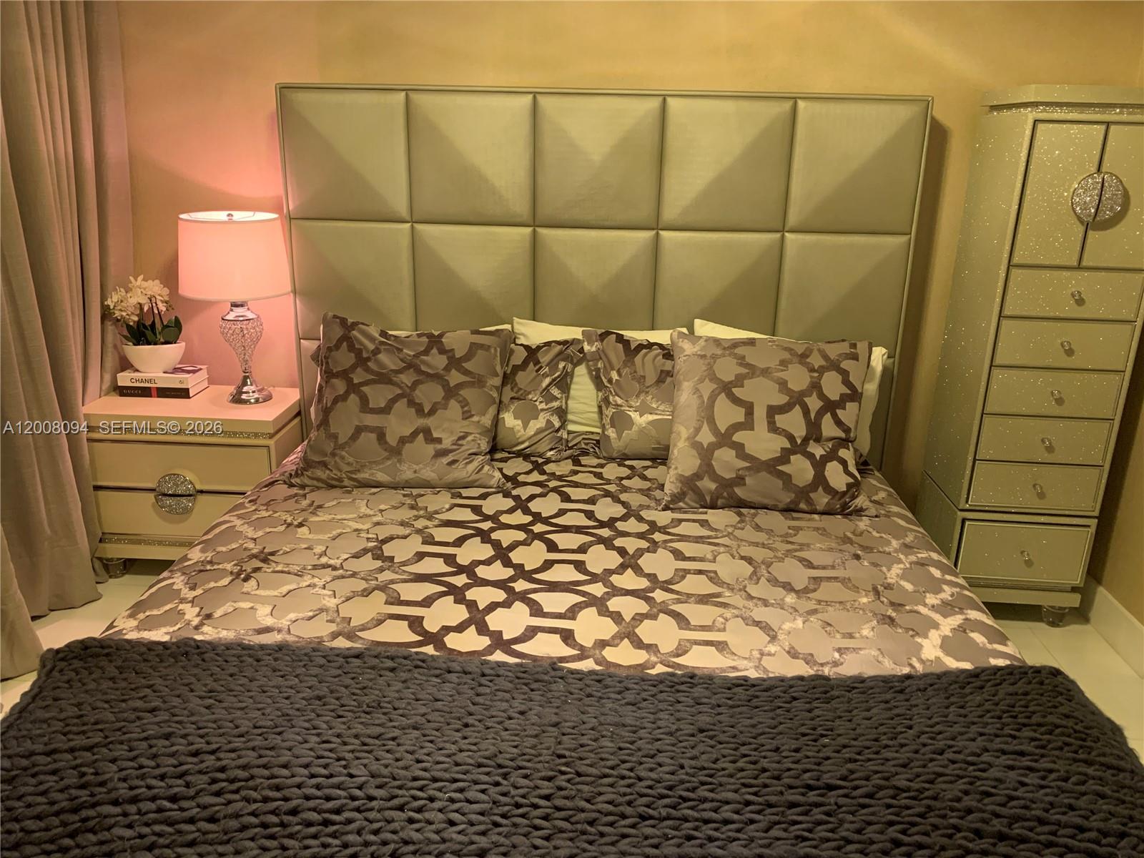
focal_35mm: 26
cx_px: 572
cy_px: 429
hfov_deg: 67.3
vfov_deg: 53.1
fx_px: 859
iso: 320
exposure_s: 1/40
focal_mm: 4.25
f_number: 1.8
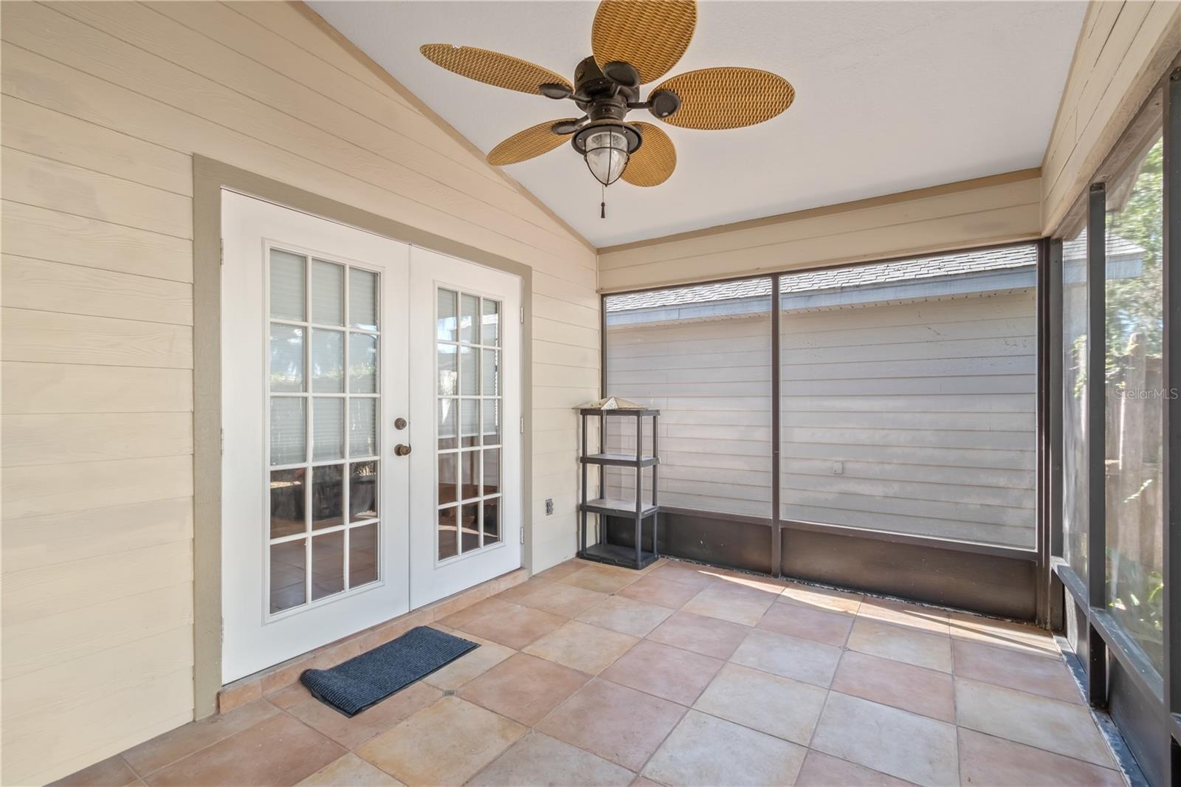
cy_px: 394
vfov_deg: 77.3
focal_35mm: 15
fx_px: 492
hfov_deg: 100.4
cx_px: 590
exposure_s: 1/8
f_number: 9
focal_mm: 10
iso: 100
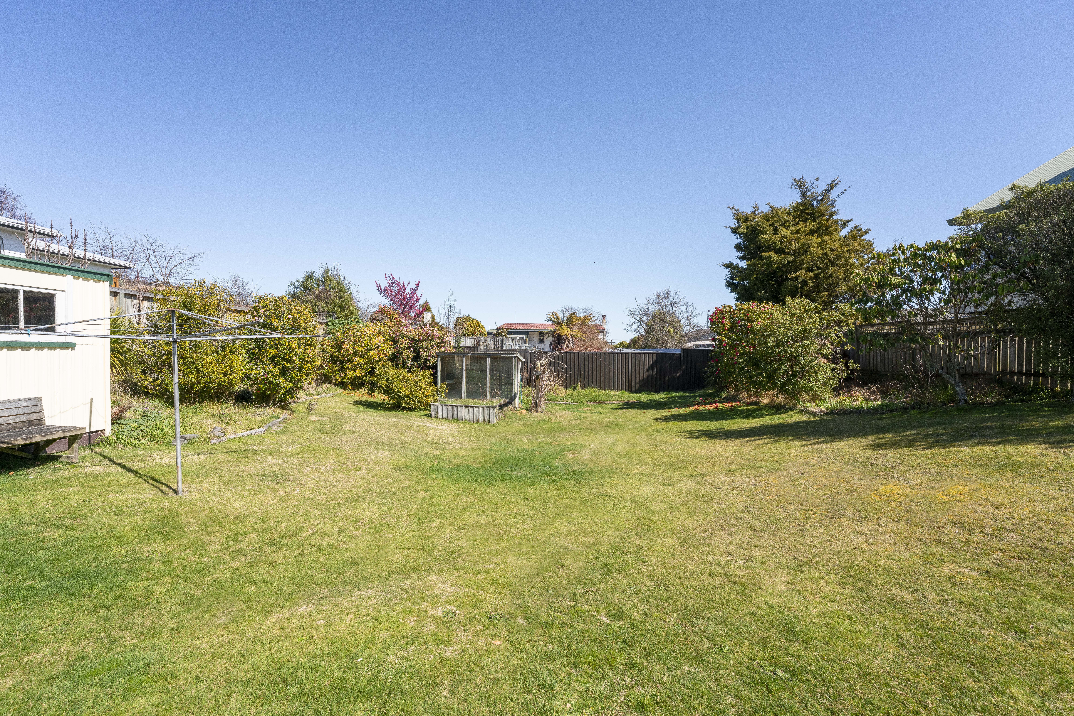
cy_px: 358
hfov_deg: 96.4
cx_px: 537
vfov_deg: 73.4
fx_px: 480
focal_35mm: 16
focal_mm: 16.1
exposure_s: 1/1600
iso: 640
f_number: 8
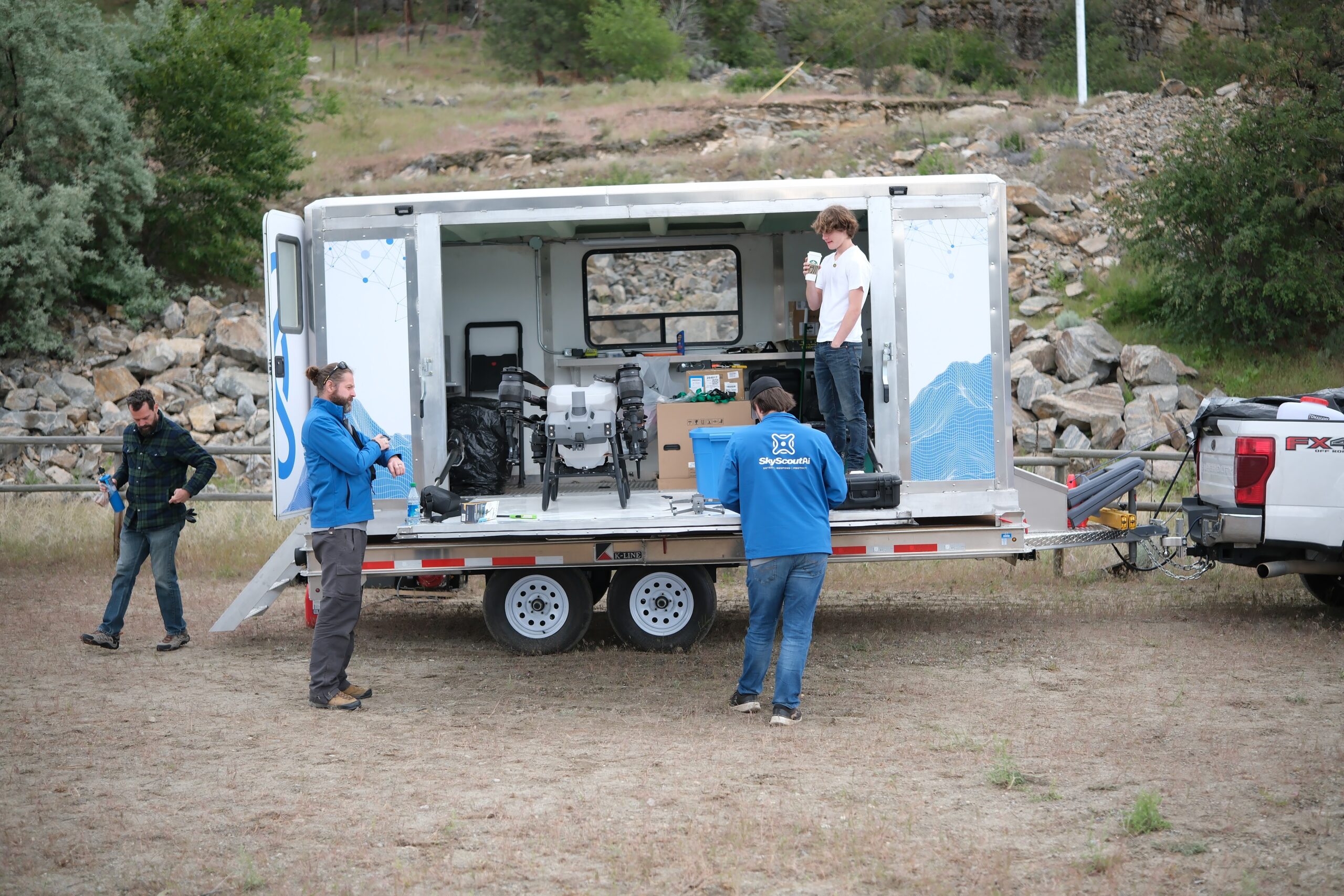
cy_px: 448
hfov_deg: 47.4
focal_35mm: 41
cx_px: 672
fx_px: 1530
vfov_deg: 32.6
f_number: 1.2
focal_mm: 27
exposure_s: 1/3200
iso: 250
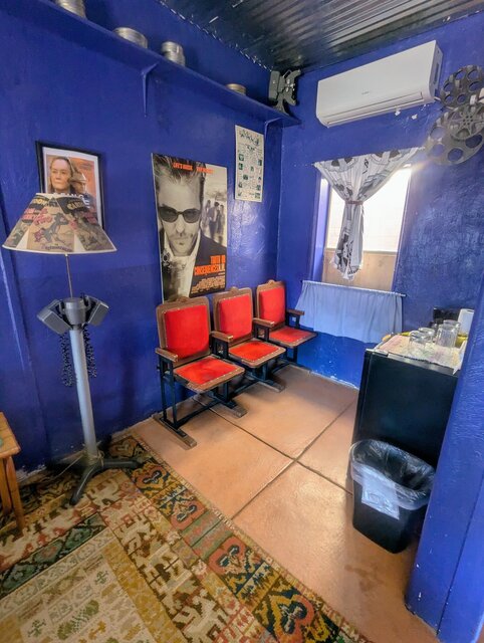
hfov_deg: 78.3
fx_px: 297
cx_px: 242
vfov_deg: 94.4
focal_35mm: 16
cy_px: 322
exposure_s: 1/58.8
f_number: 2.2
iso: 259
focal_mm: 2.35
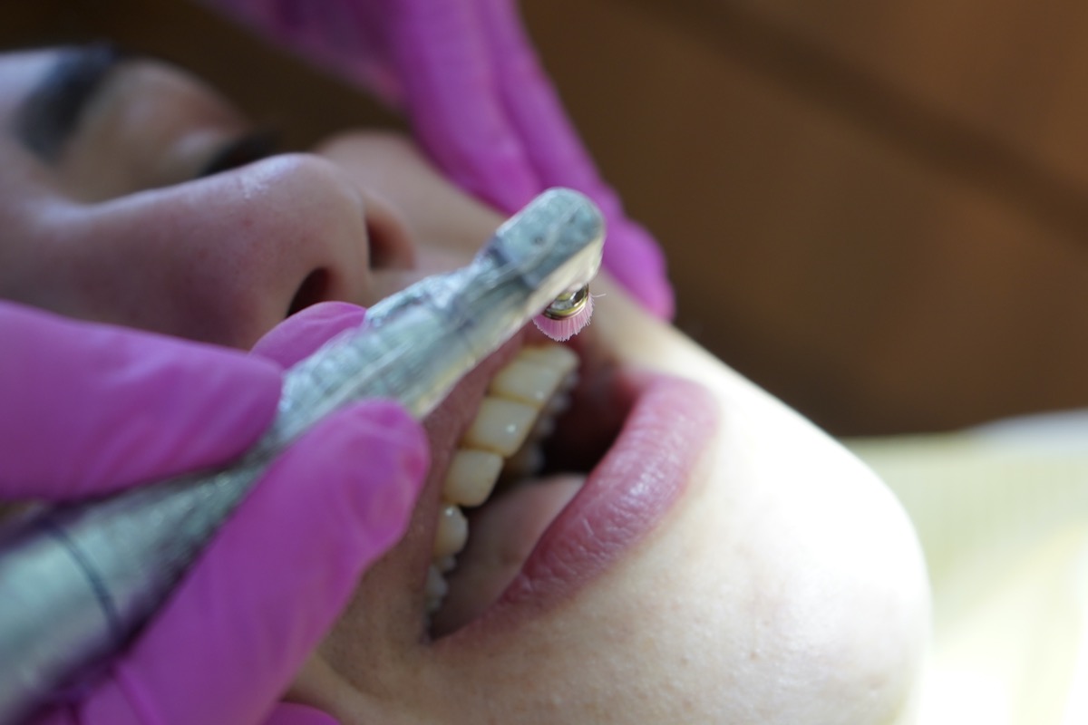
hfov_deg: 27.0
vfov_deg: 18.2
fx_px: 2266
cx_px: 544
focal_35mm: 75
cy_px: 362
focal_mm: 50
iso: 320
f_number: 4.5
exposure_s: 1/80
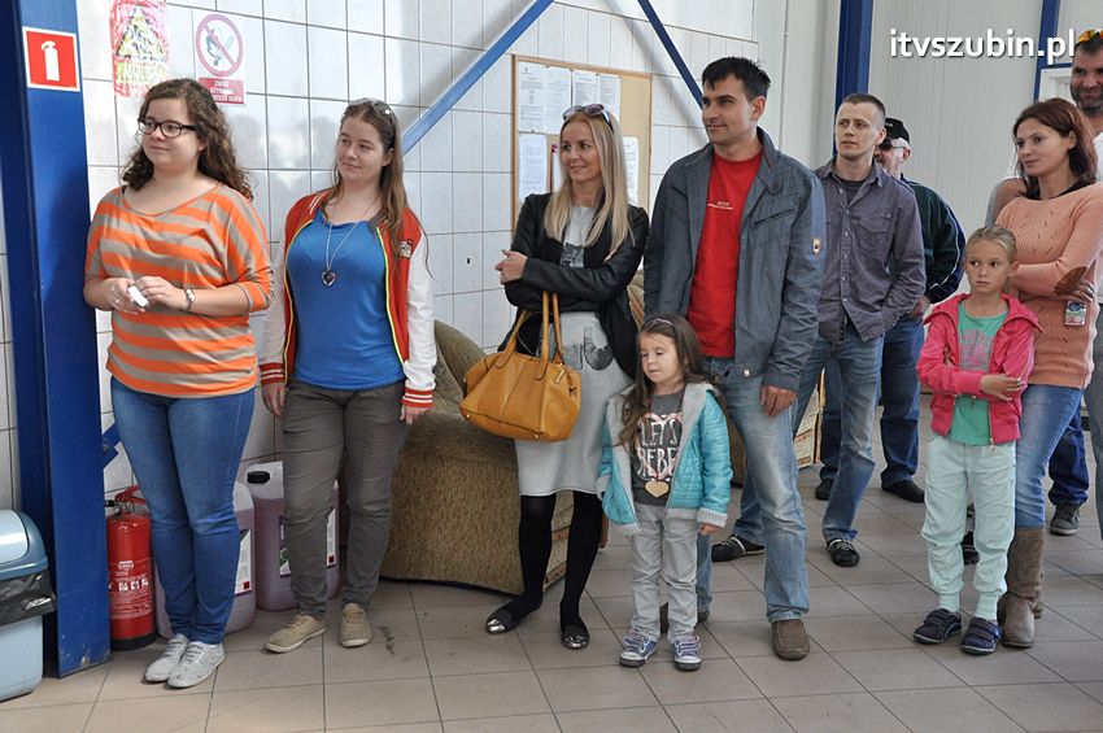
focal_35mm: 39
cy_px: 366
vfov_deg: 34.1
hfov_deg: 49.6
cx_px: 552
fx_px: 1194
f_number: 5.6
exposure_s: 1/160
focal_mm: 26
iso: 1250
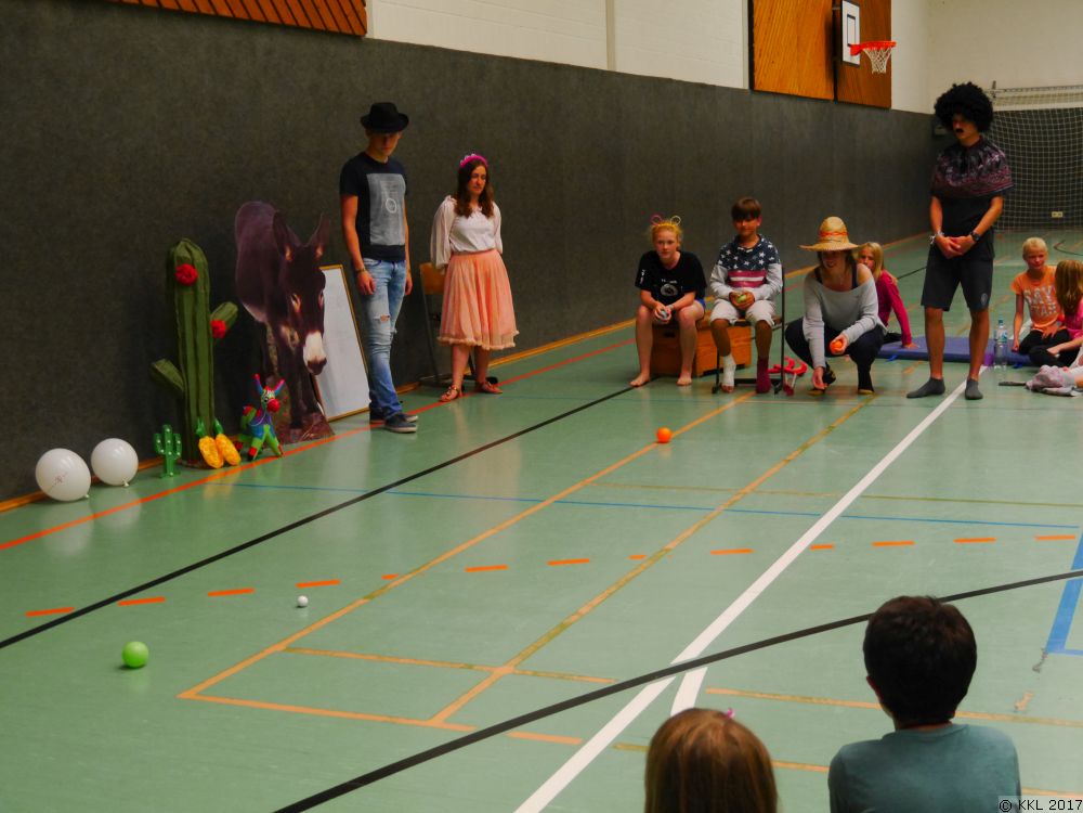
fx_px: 1627
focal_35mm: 52
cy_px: 406
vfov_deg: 28.0
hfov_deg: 36.8
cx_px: 542
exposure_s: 1/60
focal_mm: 26
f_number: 4.2
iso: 1600
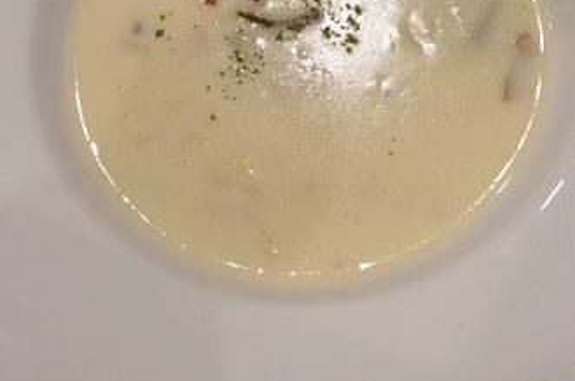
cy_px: 66
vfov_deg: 18.4
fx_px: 1163
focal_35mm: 73
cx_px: 334
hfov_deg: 27.7
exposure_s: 1/60
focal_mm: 25
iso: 1000
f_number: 4.5
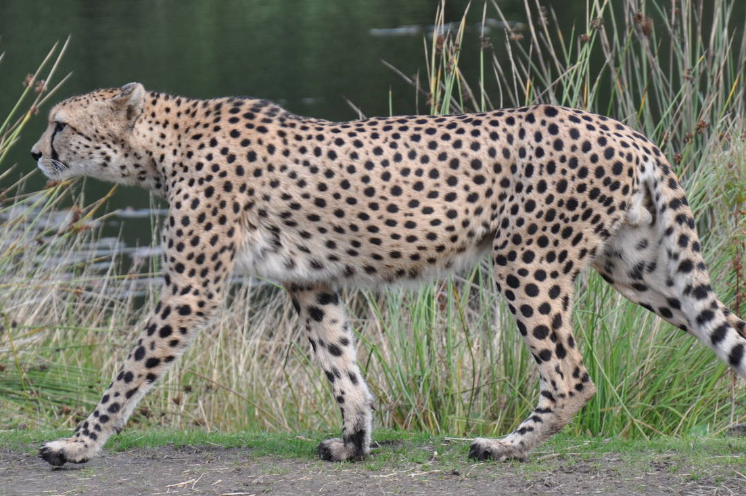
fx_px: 13517
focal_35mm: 653
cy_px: 268
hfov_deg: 3.2
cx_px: 349
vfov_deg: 2.1
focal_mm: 300
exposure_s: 1/250
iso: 400
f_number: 5.6
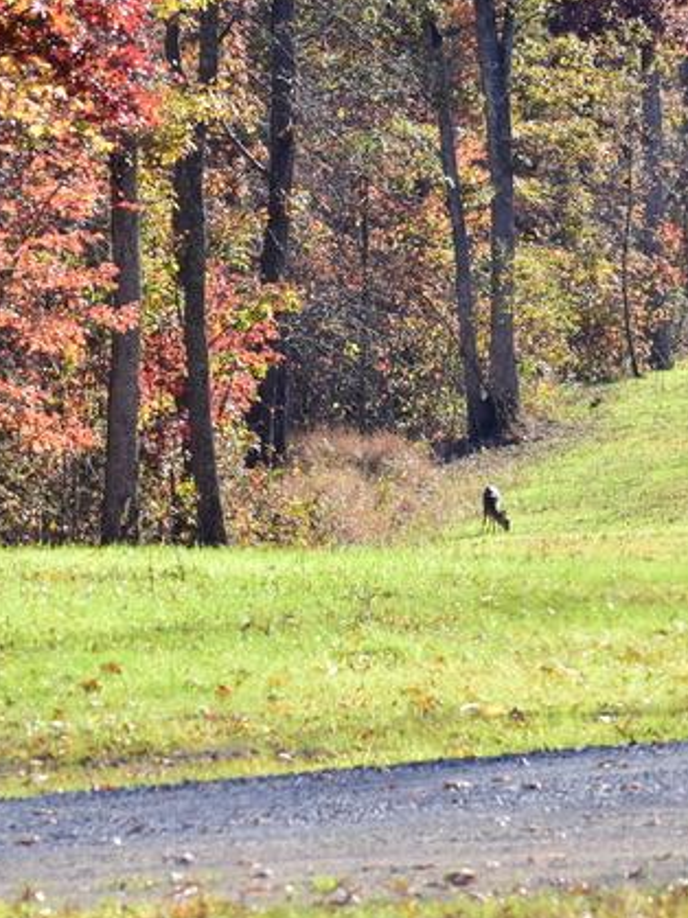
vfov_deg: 4.1
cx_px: 265
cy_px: 217
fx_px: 12886
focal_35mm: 486
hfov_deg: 3.1
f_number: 8
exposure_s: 1/100
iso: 100
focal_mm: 130
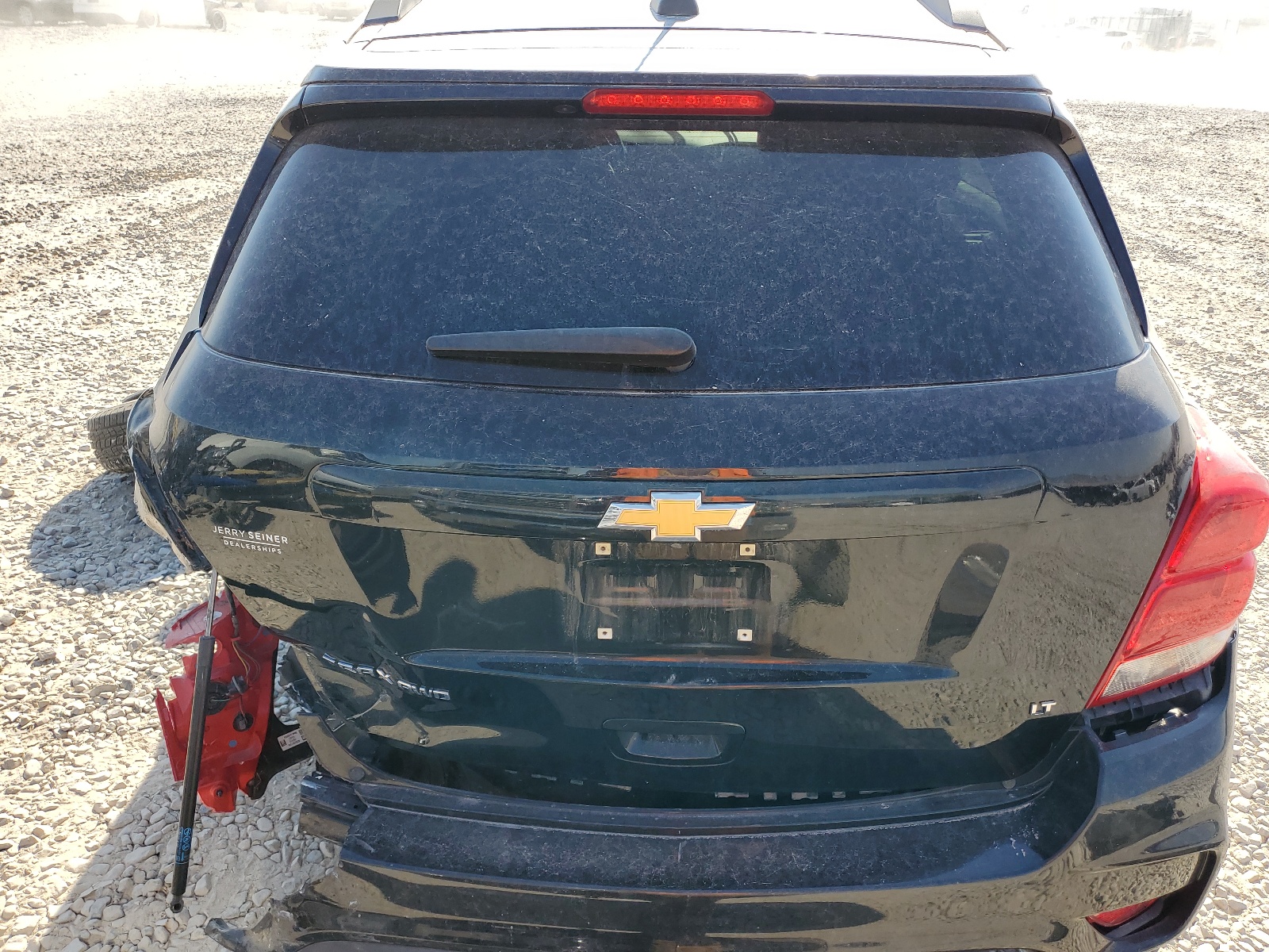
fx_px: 953
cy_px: 476
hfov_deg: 67.3
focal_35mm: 26
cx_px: 634
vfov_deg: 53.1
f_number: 1.5
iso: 50
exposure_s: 1/1111
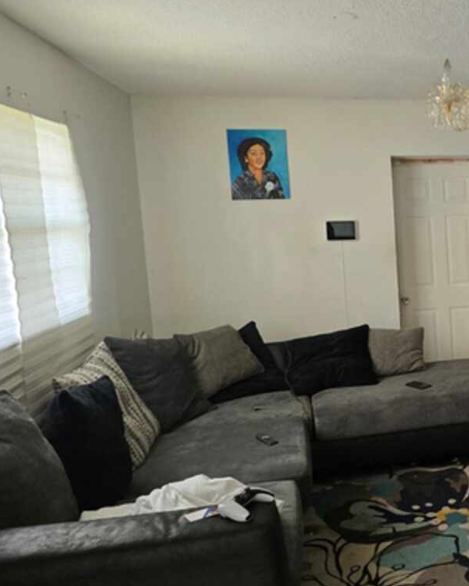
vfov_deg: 47.9
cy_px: 294
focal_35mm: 38
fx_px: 659
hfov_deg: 35.1
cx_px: 481
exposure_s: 1/120
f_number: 1.7
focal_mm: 6.3
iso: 800
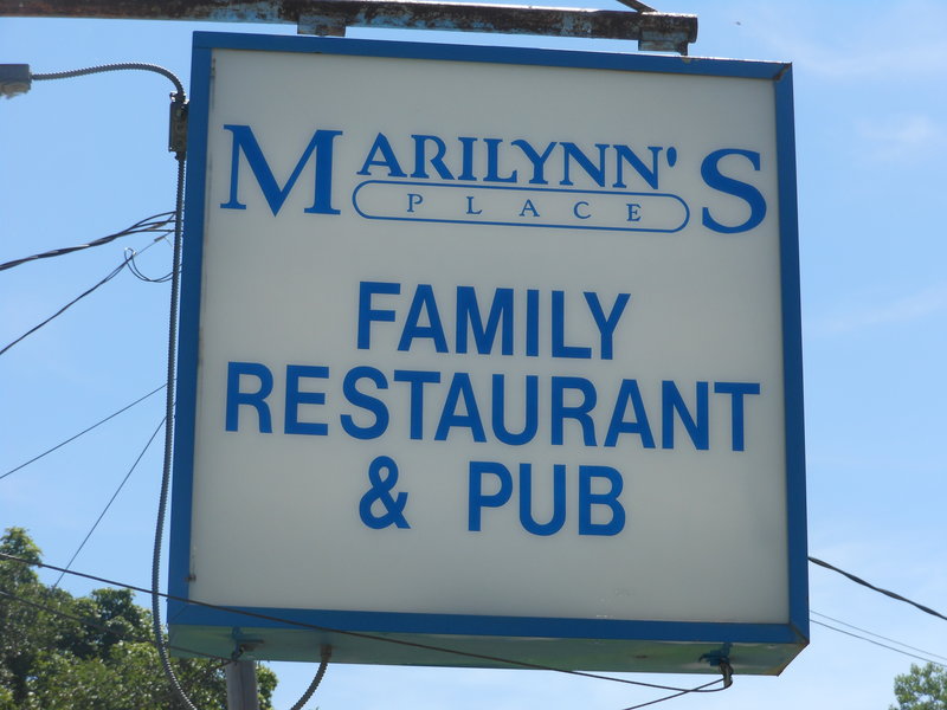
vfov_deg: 14.5
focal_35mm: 102
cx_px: 474
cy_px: 355
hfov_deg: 19.3
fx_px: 2790
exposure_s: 1/400
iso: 80
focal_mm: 18.3
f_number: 5.4
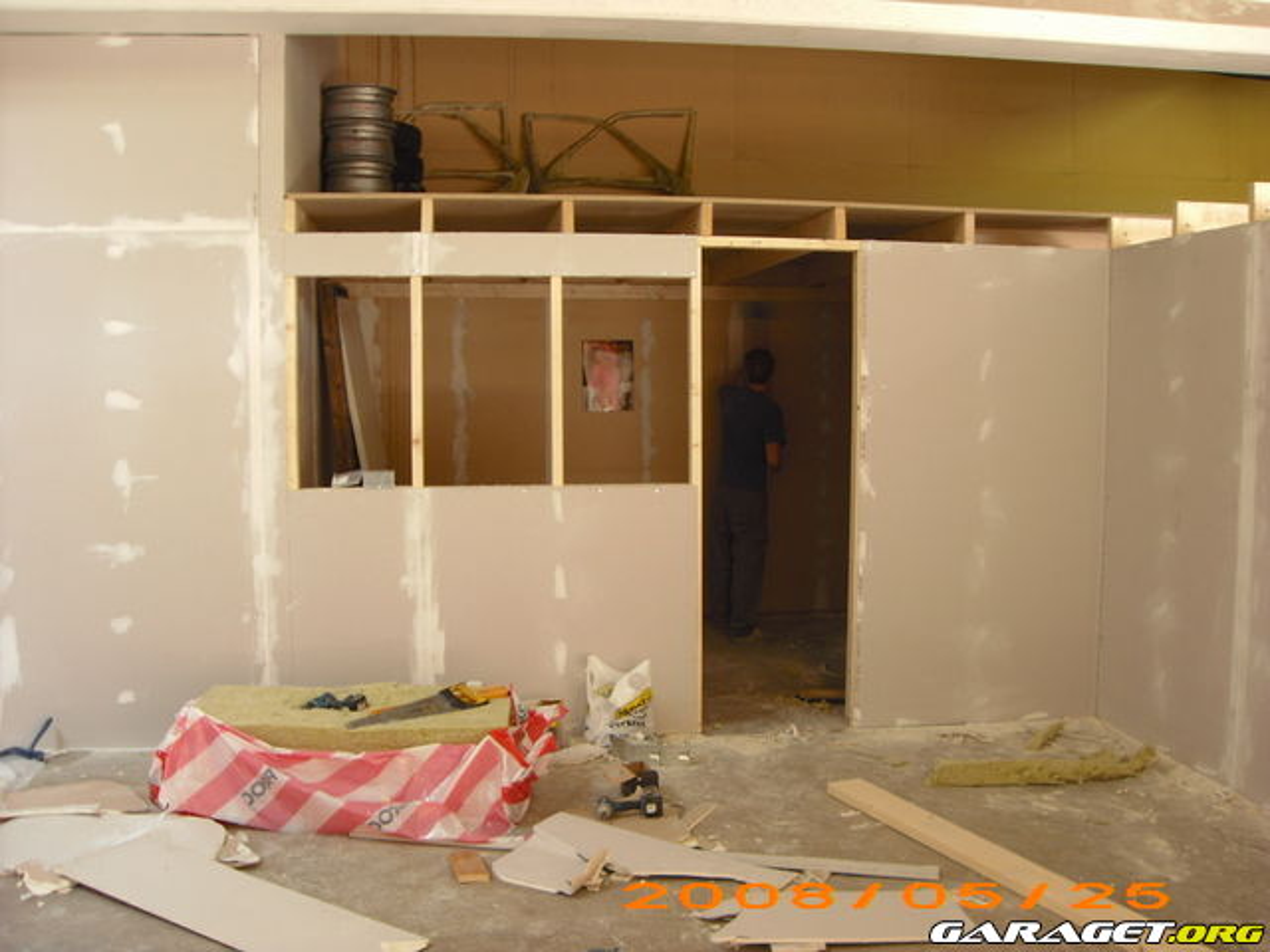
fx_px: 1357
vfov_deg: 38.7
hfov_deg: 50.1
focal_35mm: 37
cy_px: 476
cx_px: 635
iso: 100
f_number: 2.7
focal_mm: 6.2
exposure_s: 1/13
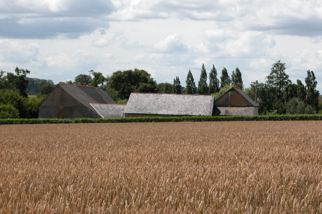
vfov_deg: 11.2
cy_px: 106
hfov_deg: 16.8
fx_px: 1091
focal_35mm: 122
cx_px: 160
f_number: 5.9
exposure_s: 1/437
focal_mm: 29.5
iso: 100
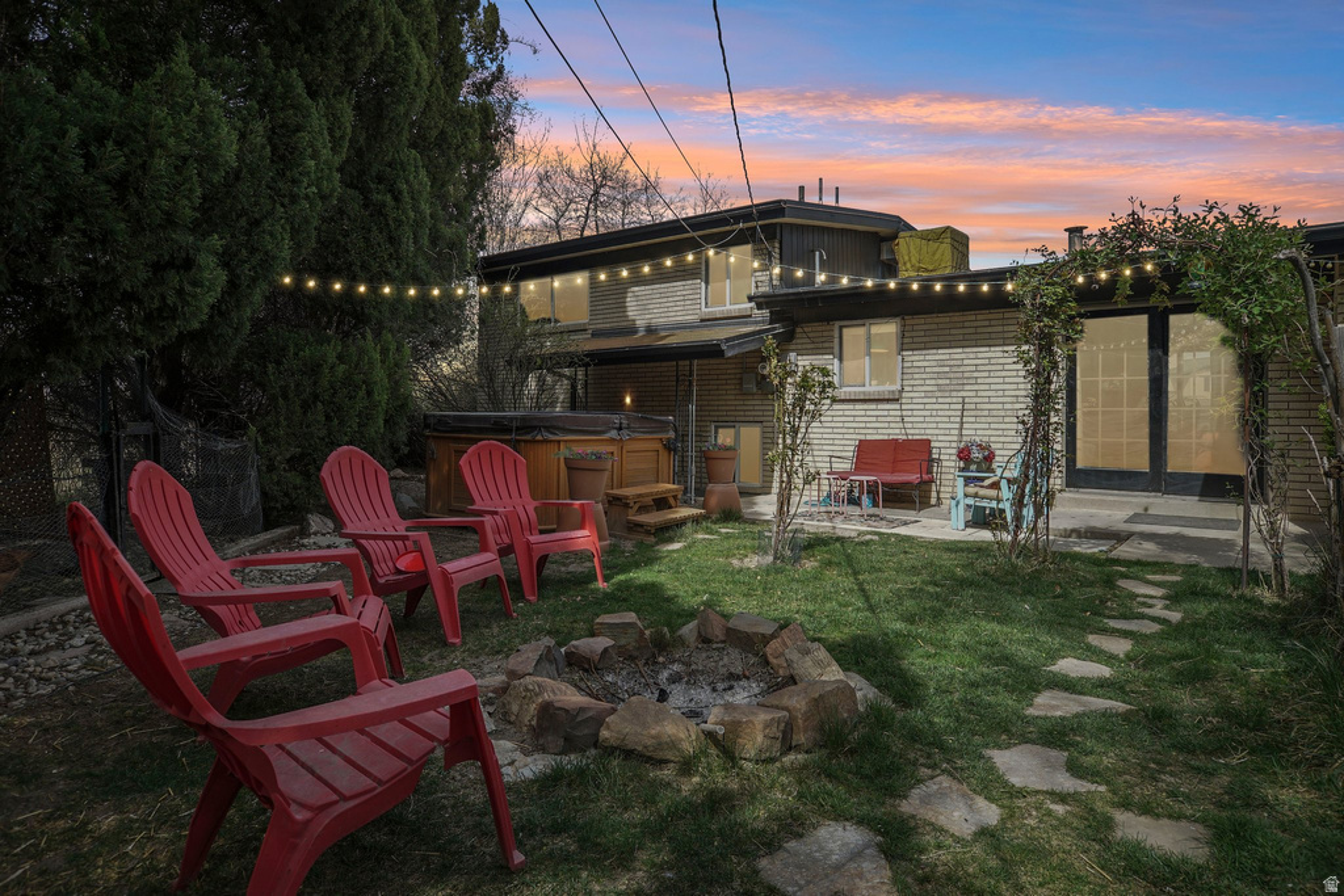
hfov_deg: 78.6
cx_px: 672
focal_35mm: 22
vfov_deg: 57.2
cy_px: 448
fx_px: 821
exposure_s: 1/60
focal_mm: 22
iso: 100
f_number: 8
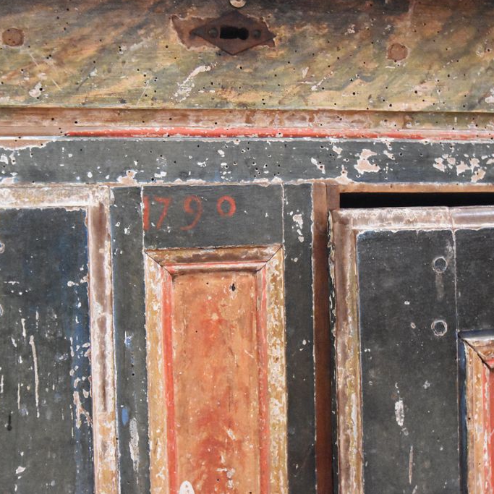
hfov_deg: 36.0
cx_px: 213
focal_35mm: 47
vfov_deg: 36.1
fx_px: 759
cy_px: 246
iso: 10000
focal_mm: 24
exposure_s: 1/60
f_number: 4.5
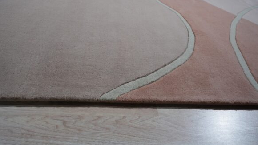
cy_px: 74
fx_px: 178
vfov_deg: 44.4
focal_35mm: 26
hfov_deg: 71.9
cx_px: 126
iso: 640
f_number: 6.3
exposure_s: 1/160
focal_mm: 24
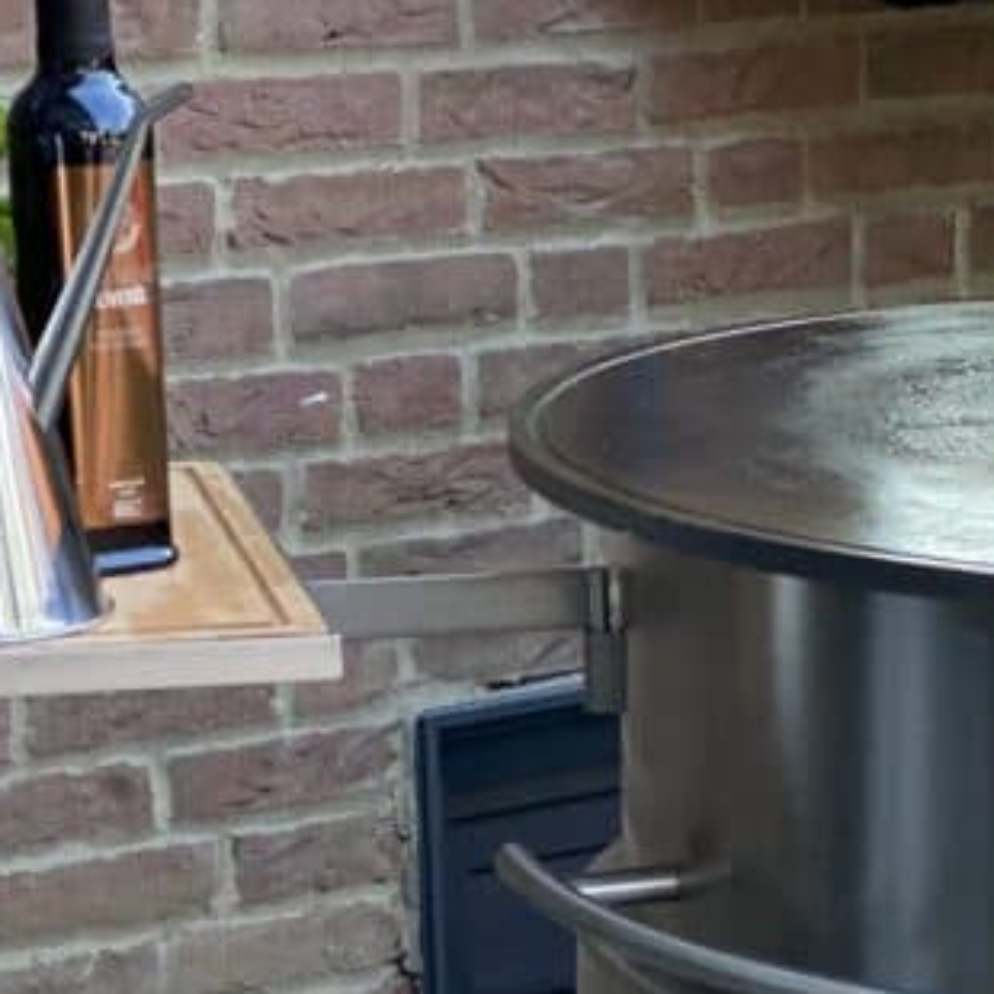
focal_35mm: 178
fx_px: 5783
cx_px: 1321
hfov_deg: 9.6
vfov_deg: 9.7
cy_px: 1029
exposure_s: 1/122
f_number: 2
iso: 64
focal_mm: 6
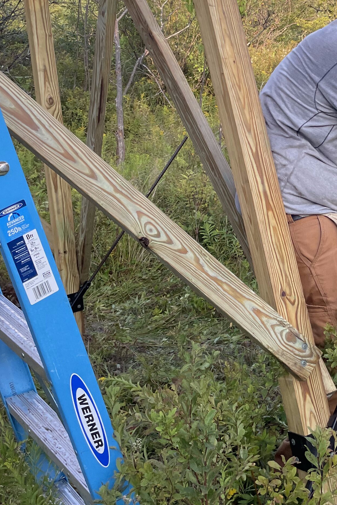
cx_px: 330
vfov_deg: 33.7
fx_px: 815
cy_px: 117
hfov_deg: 22.5
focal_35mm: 58
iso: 32
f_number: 1.6
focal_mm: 4.2
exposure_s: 1/590
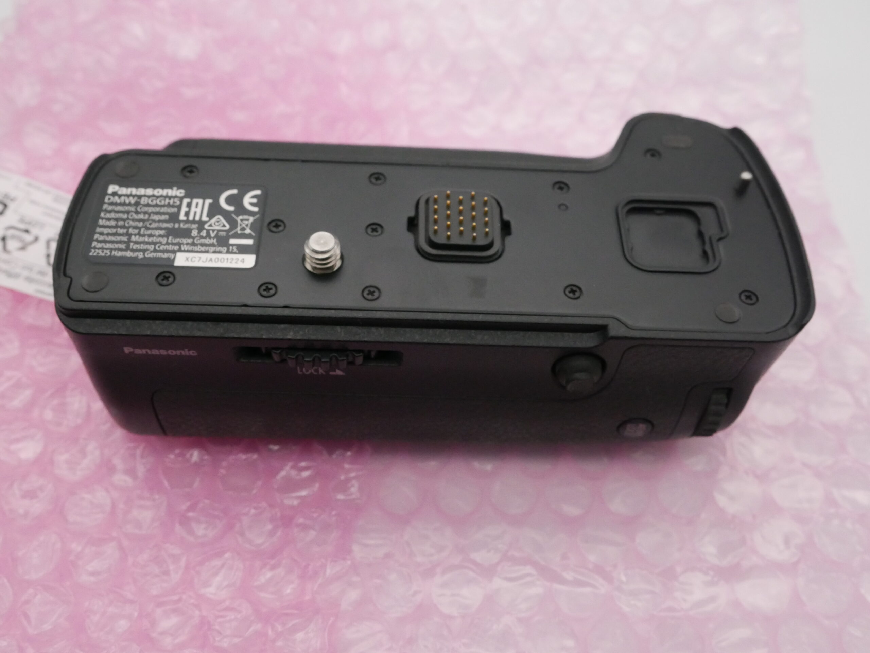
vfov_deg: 41.8
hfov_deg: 53.9
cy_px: 326
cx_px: 435
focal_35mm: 34
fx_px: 855
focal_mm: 17
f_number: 7.1
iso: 3200
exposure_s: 1/1600
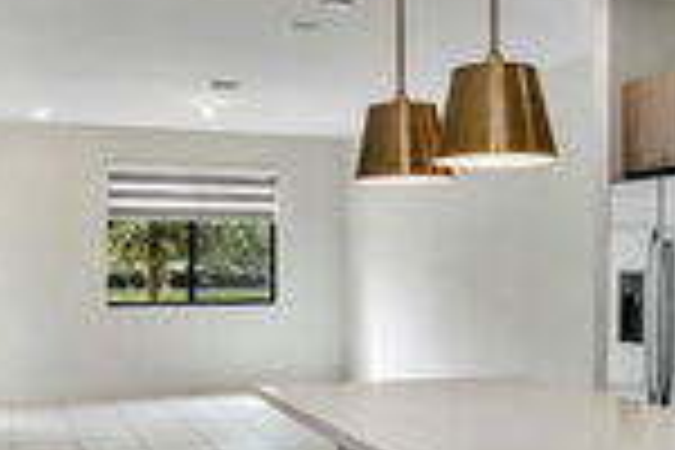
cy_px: 252
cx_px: 405
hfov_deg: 40.9
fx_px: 900
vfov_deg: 28.1
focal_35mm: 48
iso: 100
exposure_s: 1/8
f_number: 11
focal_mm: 10
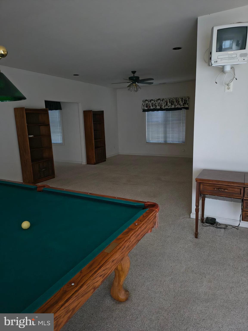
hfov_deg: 56.8
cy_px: 166
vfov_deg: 71.6
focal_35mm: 24
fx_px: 229
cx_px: 124
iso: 3634
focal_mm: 5.56
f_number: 1.8
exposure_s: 1/10
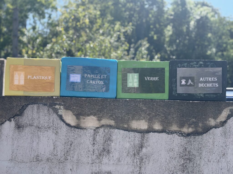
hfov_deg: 36.8
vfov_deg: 28.0
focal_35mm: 52
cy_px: 87
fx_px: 350
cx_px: 116
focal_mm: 5.96
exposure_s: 1/1037
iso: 32
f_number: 1.6
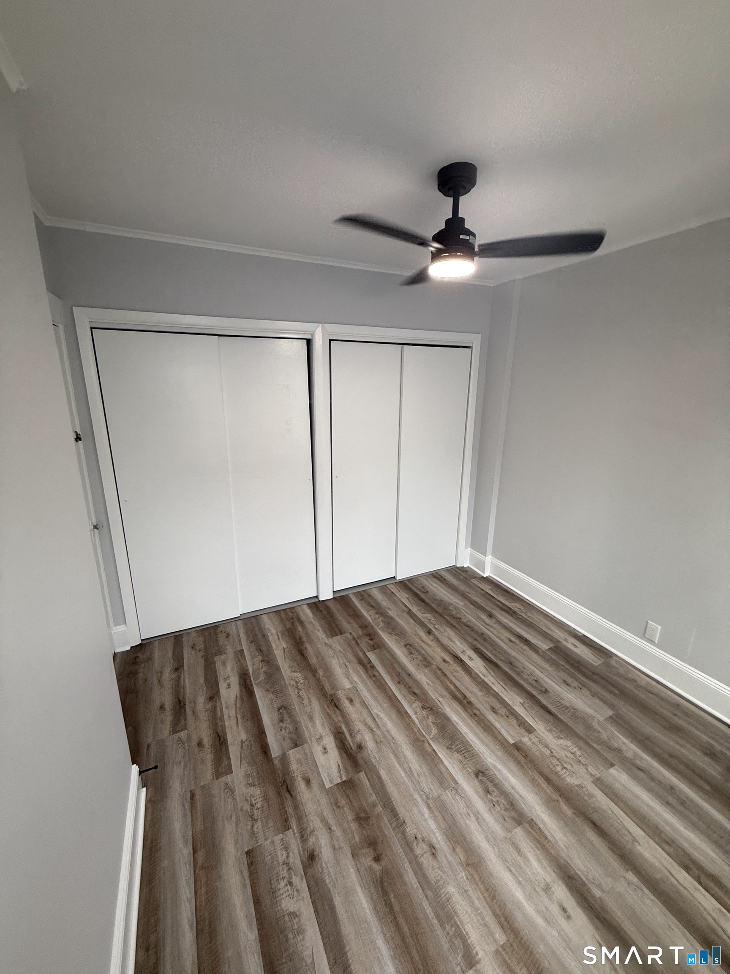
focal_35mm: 14
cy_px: 487
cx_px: 365
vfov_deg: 102.1
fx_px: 394
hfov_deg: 85.7
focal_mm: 2.22
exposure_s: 1/120
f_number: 2.2
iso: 160
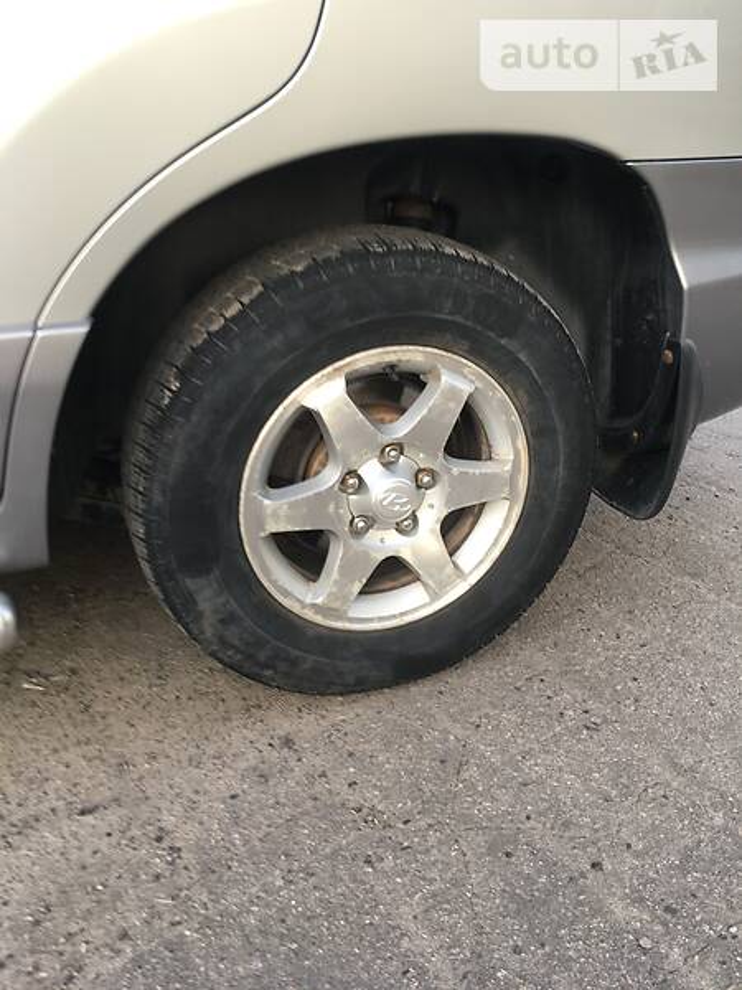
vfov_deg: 61.7
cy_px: 495
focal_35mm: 29
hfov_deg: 48.2
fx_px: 829
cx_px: 371
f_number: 2.2
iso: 32
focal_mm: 4.2
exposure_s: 1/50
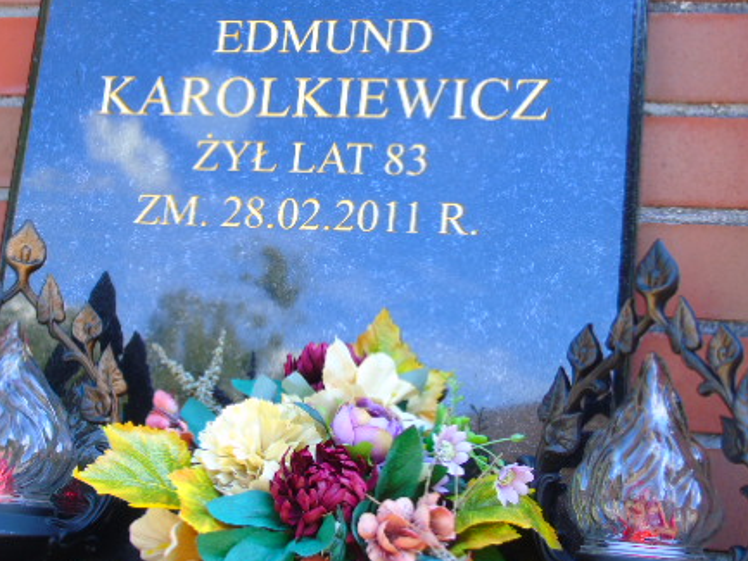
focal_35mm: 68
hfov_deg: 28.5
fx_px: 1470
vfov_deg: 21.6
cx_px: 323
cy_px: 242
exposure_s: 1/40
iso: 80
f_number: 4.1
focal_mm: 8.2
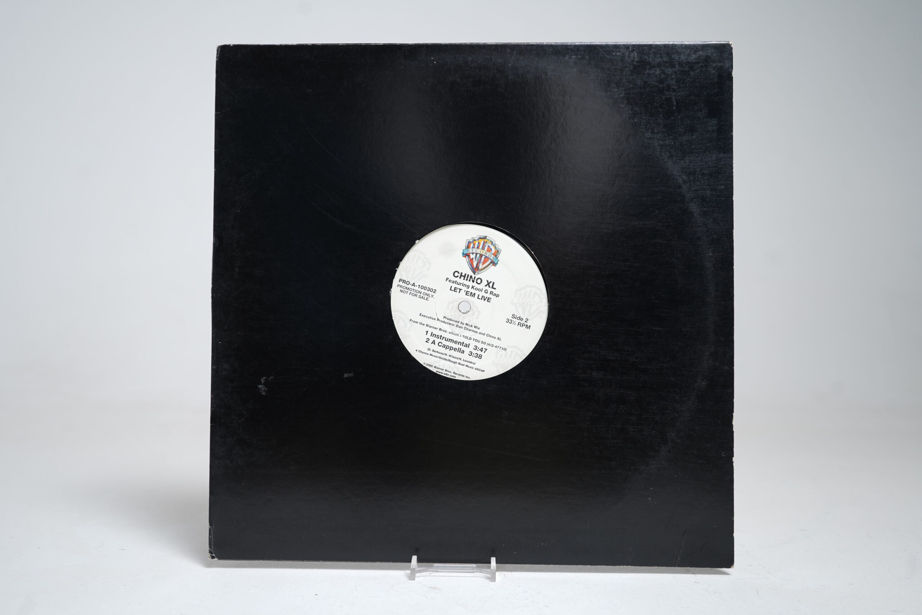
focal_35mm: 34
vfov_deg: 38.9
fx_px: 871
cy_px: 308
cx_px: 461
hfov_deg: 55.8
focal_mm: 34
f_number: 5
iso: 64
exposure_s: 1/5
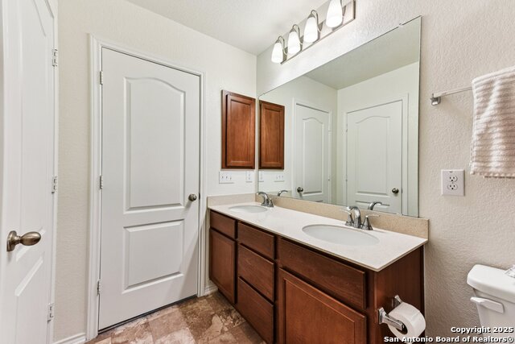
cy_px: 172
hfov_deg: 104.2
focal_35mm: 14
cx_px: 258
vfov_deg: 81.2
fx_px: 200
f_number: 8
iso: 400
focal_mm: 14
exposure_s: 1/30
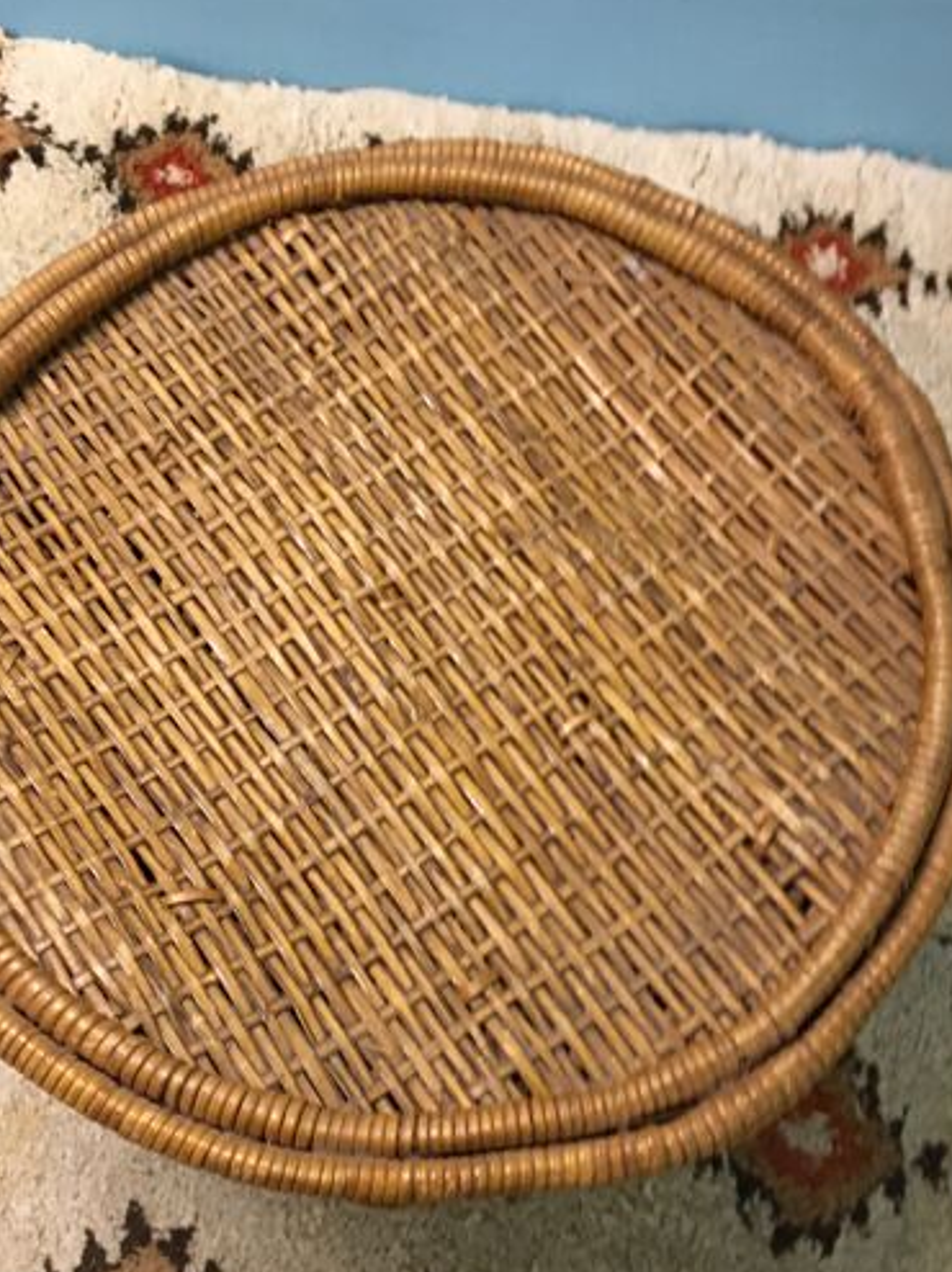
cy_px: 682
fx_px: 1725
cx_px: 355
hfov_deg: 30.7
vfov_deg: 40.4
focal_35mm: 47
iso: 200
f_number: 2.2
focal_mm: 4.15
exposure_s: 1/33
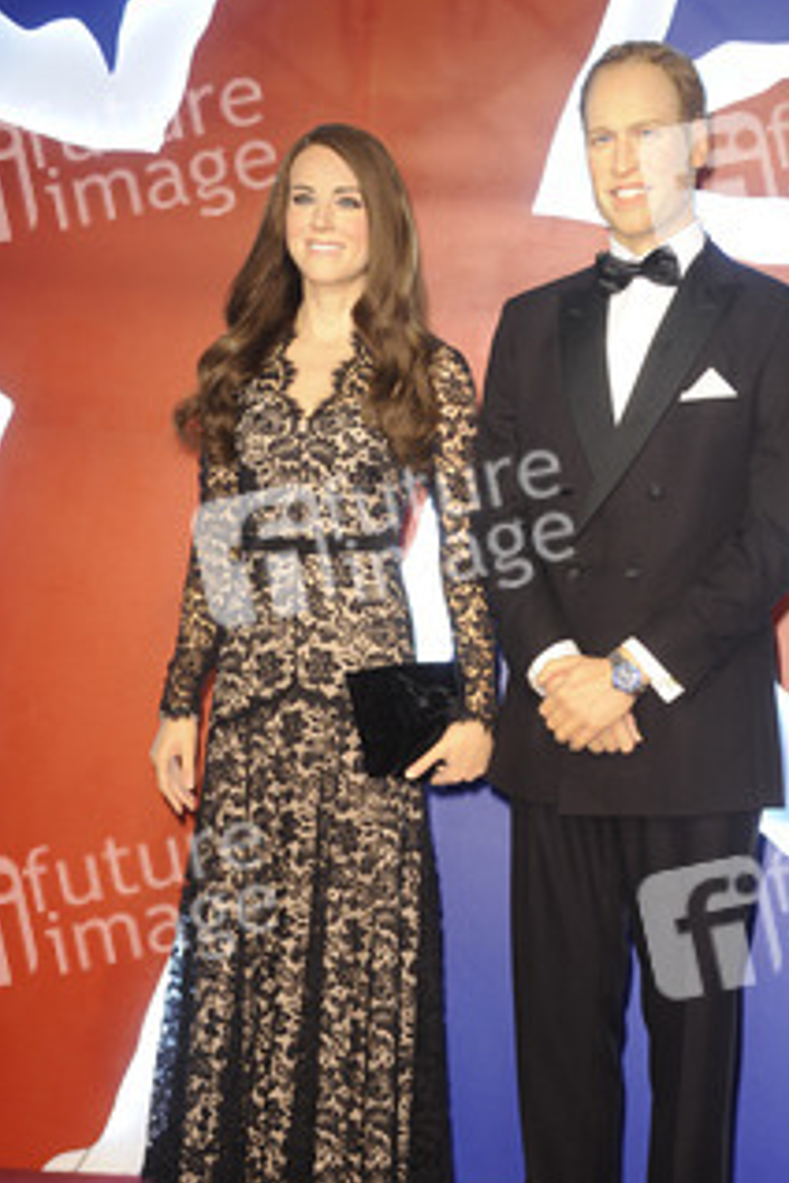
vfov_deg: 23.1
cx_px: 491
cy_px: 725
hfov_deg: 15.5
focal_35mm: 88
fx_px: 2893
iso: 1000
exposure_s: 1/80
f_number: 5.6
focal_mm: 70
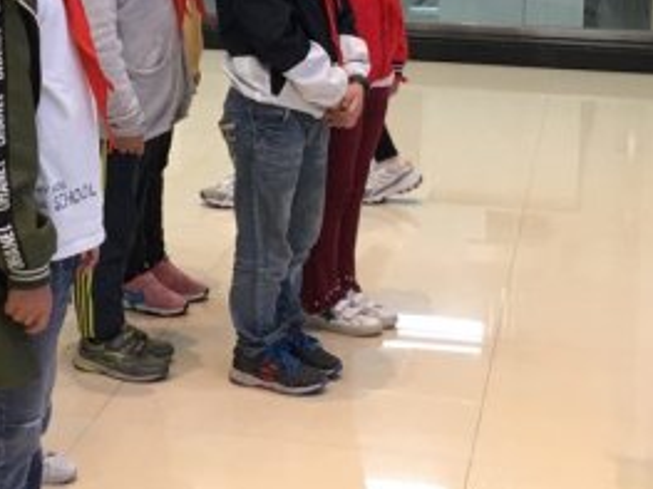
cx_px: 91
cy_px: -10
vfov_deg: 15.4
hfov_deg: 20.5
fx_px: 1772
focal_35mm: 94
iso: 40
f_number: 2.2
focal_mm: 4.15
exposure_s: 1/17
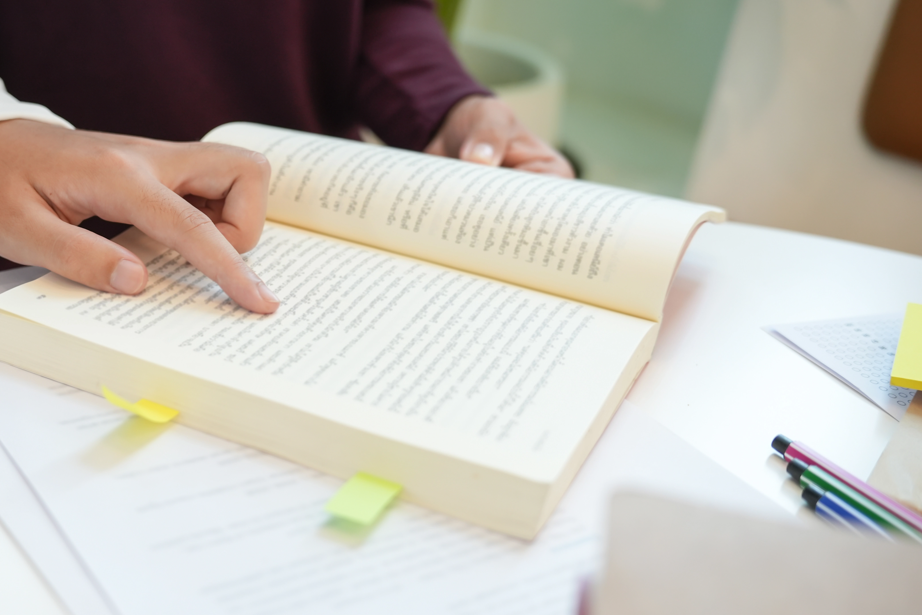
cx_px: 234
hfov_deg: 39.2
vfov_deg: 27.3
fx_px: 1259
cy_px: 399
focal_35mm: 49
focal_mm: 29.1
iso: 640
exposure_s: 1/160
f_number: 2.8
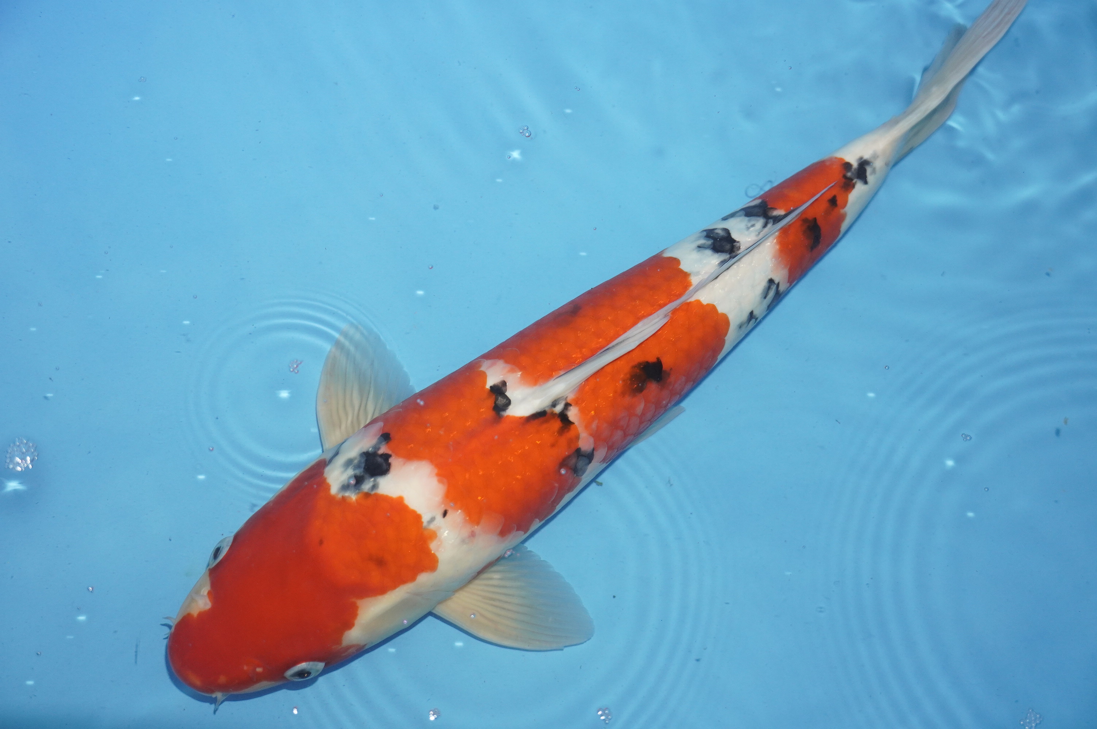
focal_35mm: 54
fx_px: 1644
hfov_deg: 36.9
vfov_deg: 25.0
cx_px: 548
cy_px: 364
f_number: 4.5
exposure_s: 1/160
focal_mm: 36
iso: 1000
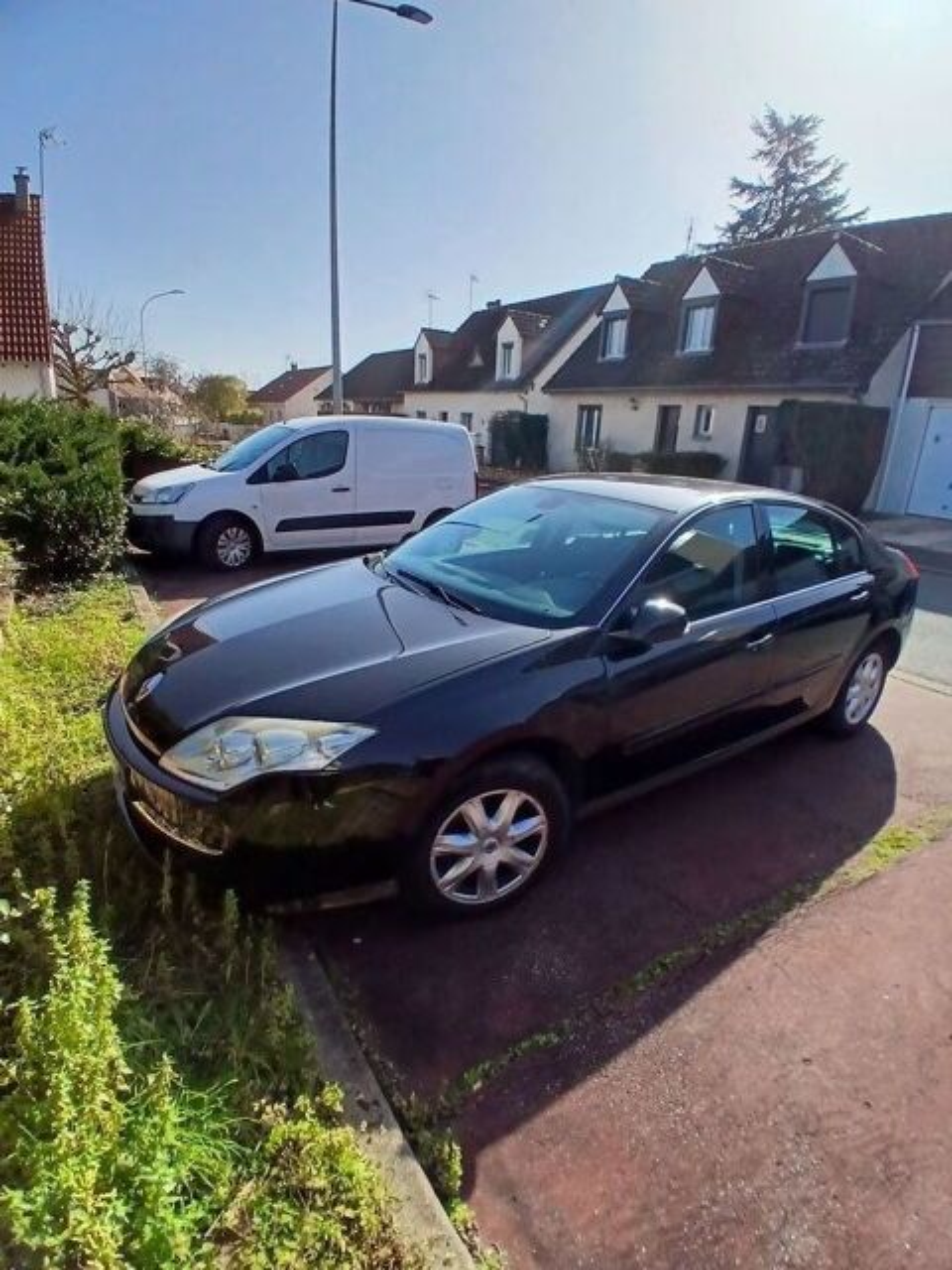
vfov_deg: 91.0
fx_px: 623
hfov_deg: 74.7
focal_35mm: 17
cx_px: 476
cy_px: 635
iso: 50
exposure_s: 1/1761
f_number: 2.2
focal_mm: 1.4
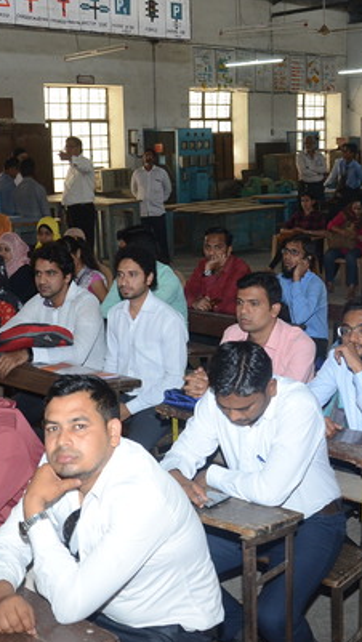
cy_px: 325
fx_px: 903
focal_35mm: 53
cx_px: 187
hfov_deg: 22.7
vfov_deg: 39.2
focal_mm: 22
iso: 1250
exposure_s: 1/125
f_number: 5.6
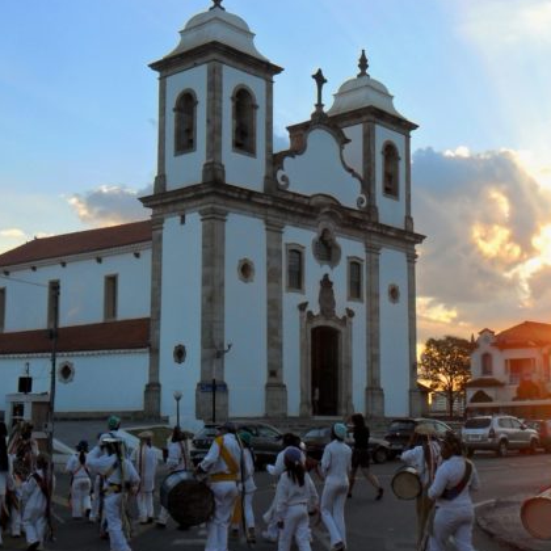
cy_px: 269
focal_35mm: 51
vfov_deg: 33.4
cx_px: 316
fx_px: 918
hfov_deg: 33.3
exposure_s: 1/180
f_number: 4
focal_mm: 6.6
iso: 100
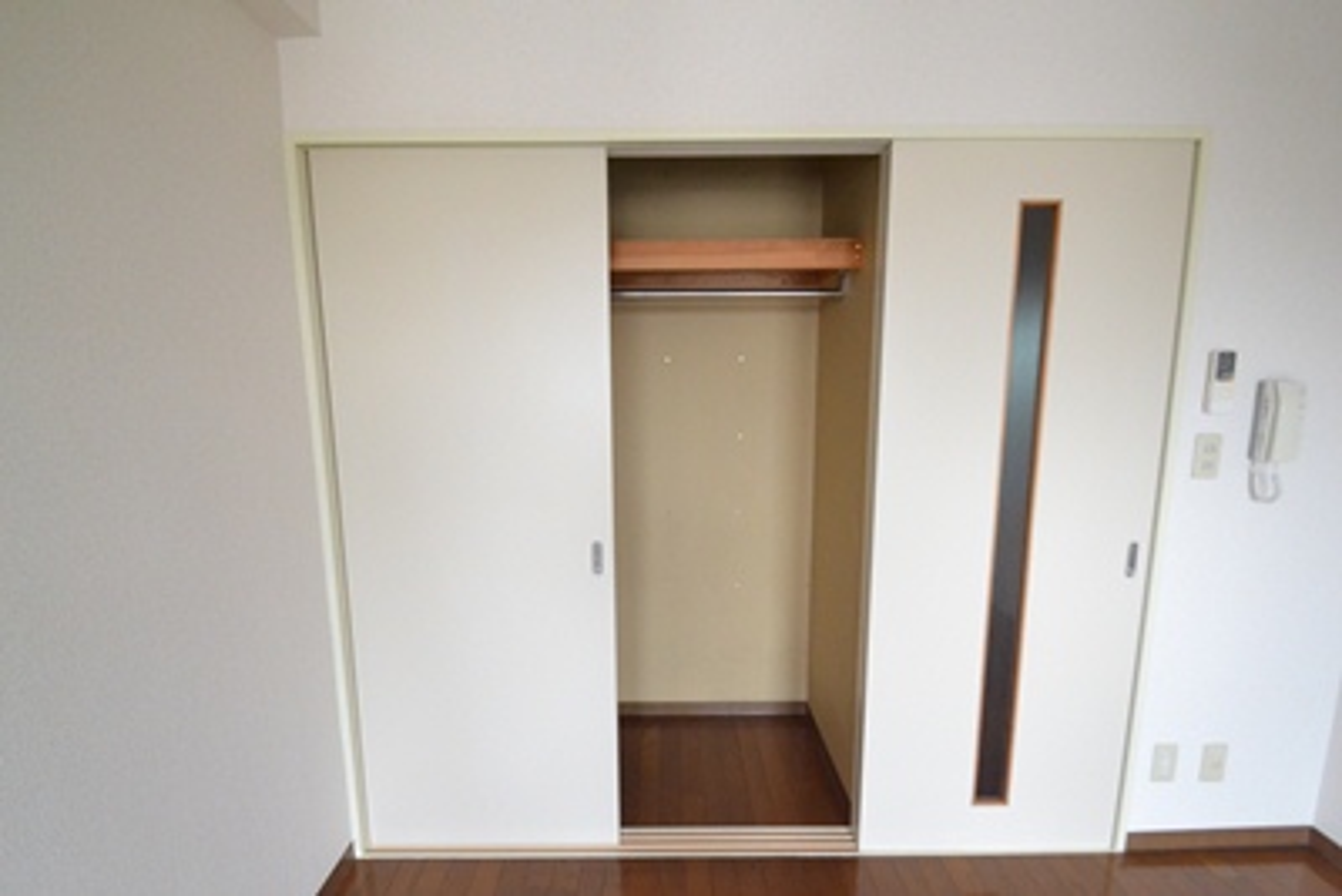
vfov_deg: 77.4
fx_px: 559
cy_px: 448
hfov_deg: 100.4
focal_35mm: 15
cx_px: 671
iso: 3200
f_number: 8
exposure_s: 1/250
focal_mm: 10
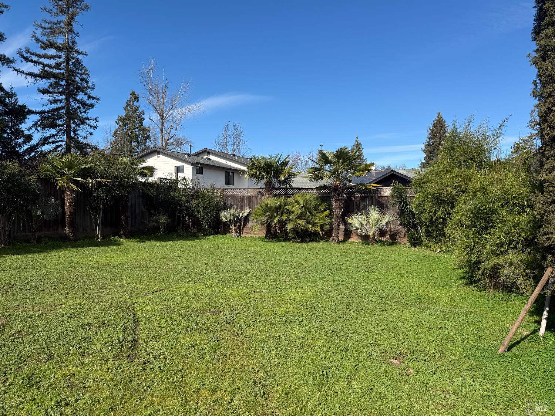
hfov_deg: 71.6
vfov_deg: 56.8
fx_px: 385
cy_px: 208
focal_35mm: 24
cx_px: 278
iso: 80
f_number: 1.78
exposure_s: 1/3759
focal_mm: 6.76
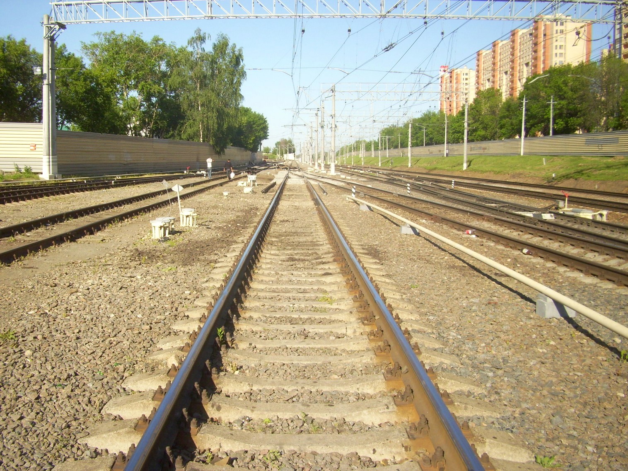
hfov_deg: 54.0
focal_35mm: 34
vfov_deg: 41.8
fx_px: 617
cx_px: 314
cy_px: 236
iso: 80
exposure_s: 1/250
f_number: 5.6
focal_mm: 5.7
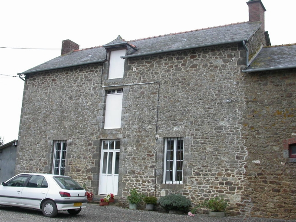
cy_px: 111
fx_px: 376
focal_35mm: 44
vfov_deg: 32.9
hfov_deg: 42.9
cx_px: 148
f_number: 3.9
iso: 100
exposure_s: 1/84.1
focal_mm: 9.1
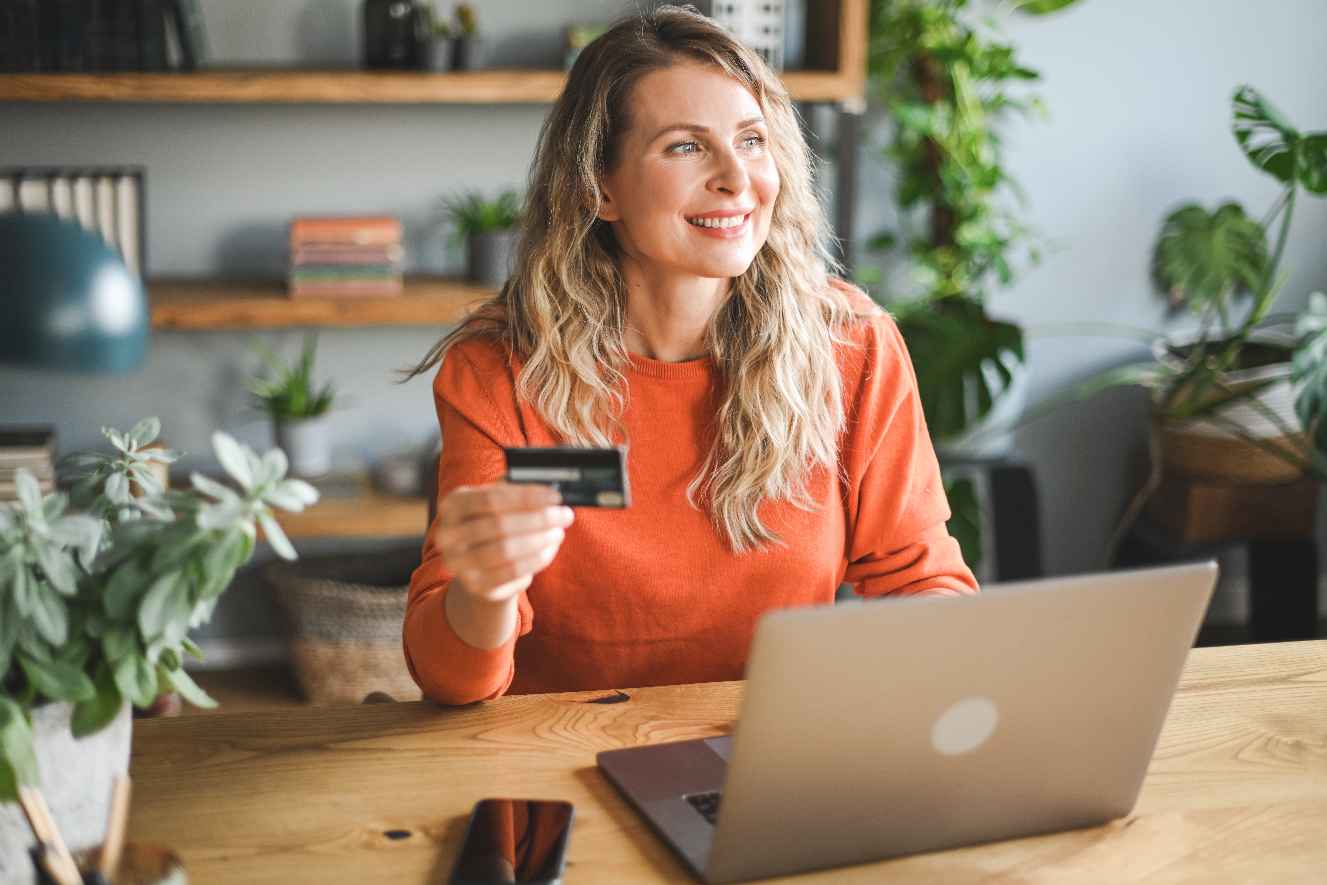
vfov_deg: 27.0
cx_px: 664
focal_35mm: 50
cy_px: 442
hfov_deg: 39.6
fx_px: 1843
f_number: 2
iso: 500
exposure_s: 1/160
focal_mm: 50
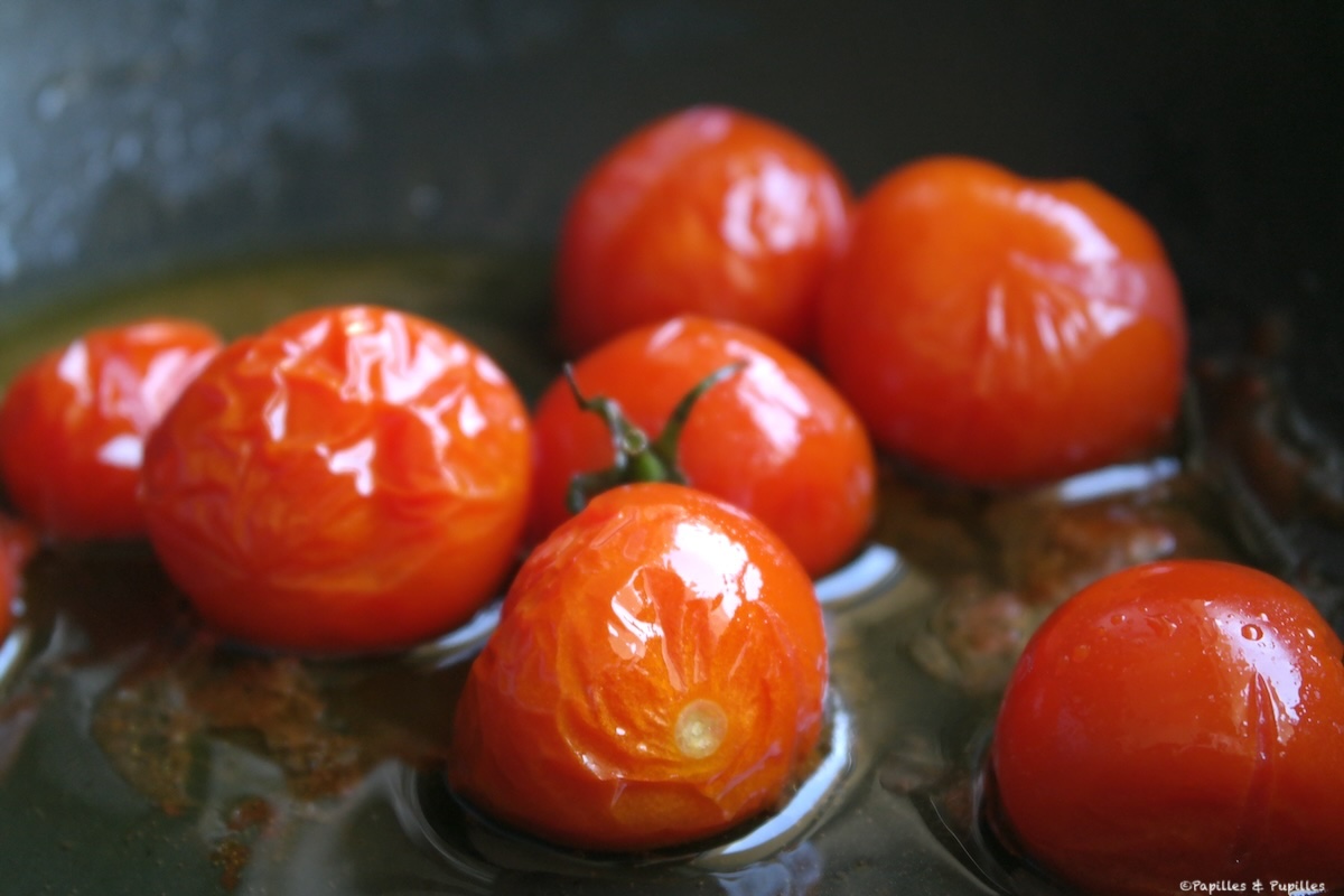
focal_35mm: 77
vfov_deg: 17.7
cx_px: 672
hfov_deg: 26.3
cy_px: 448
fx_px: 2874
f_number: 5.6
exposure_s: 1/80
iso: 800
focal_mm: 50
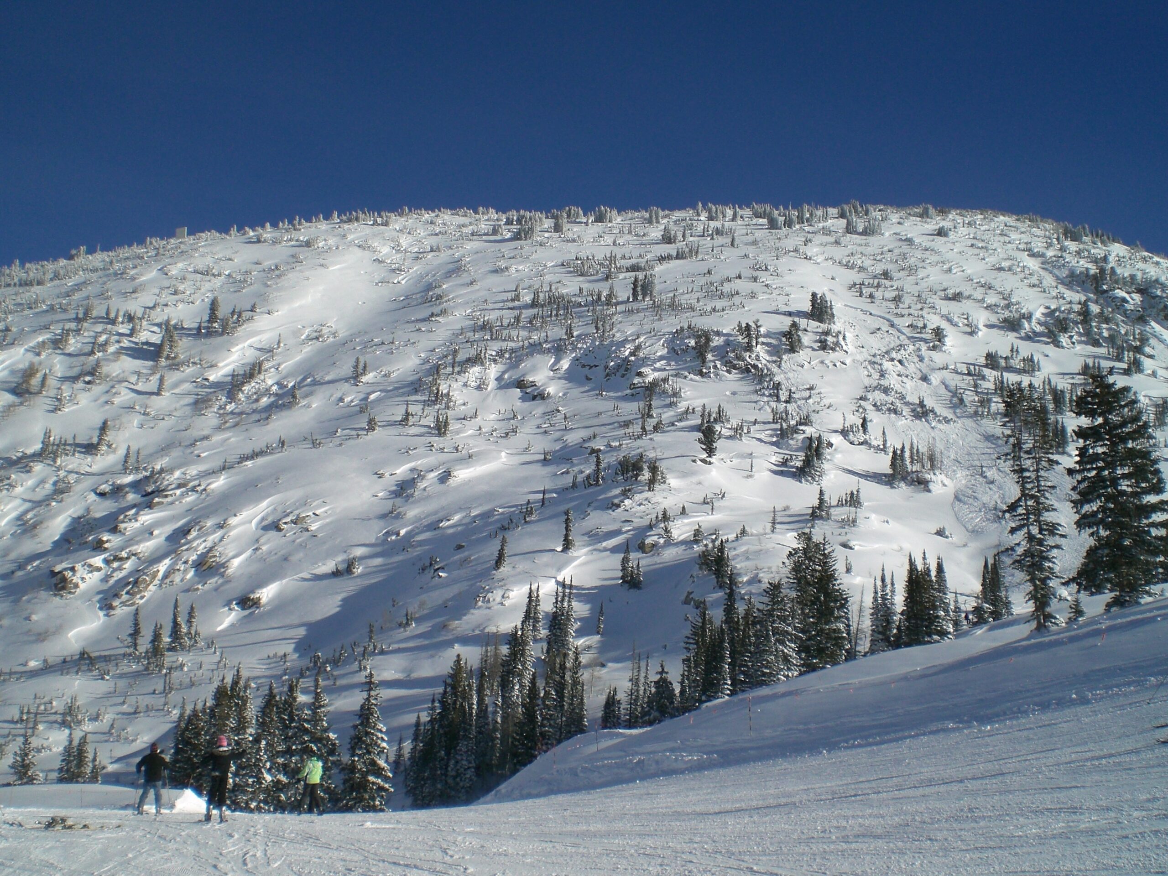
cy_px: 438
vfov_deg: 37.7
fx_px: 1282
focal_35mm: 38
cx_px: 584
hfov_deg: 49.0
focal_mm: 6.3
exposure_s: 1/1250
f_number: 4.4
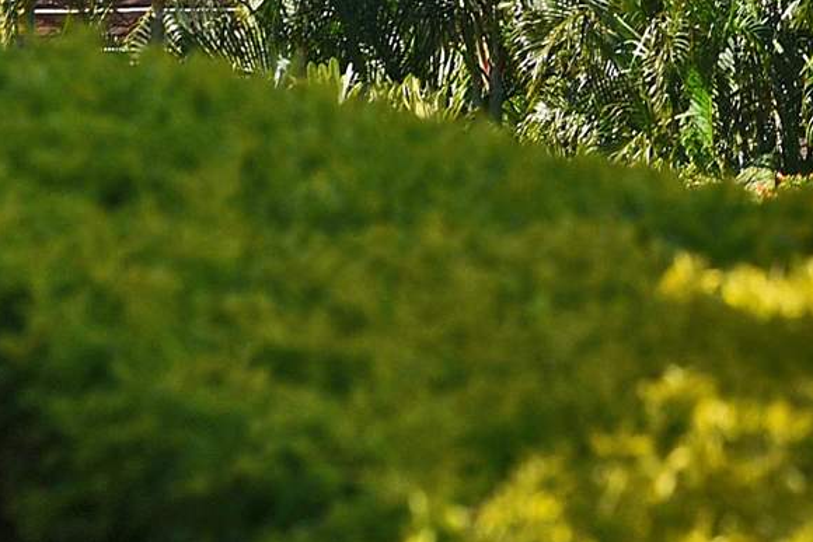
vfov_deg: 1.6
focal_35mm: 874
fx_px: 19742
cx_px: 1430
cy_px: -794
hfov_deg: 2.4
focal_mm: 165
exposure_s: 1/200
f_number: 11
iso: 100
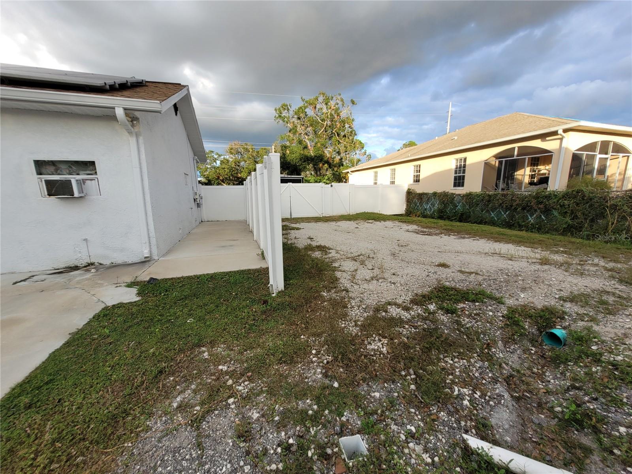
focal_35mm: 13
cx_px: 316
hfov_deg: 106.2
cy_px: 237
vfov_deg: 89.9
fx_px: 237
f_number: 2.2
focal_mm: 1.74
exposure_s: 1/315
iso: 40
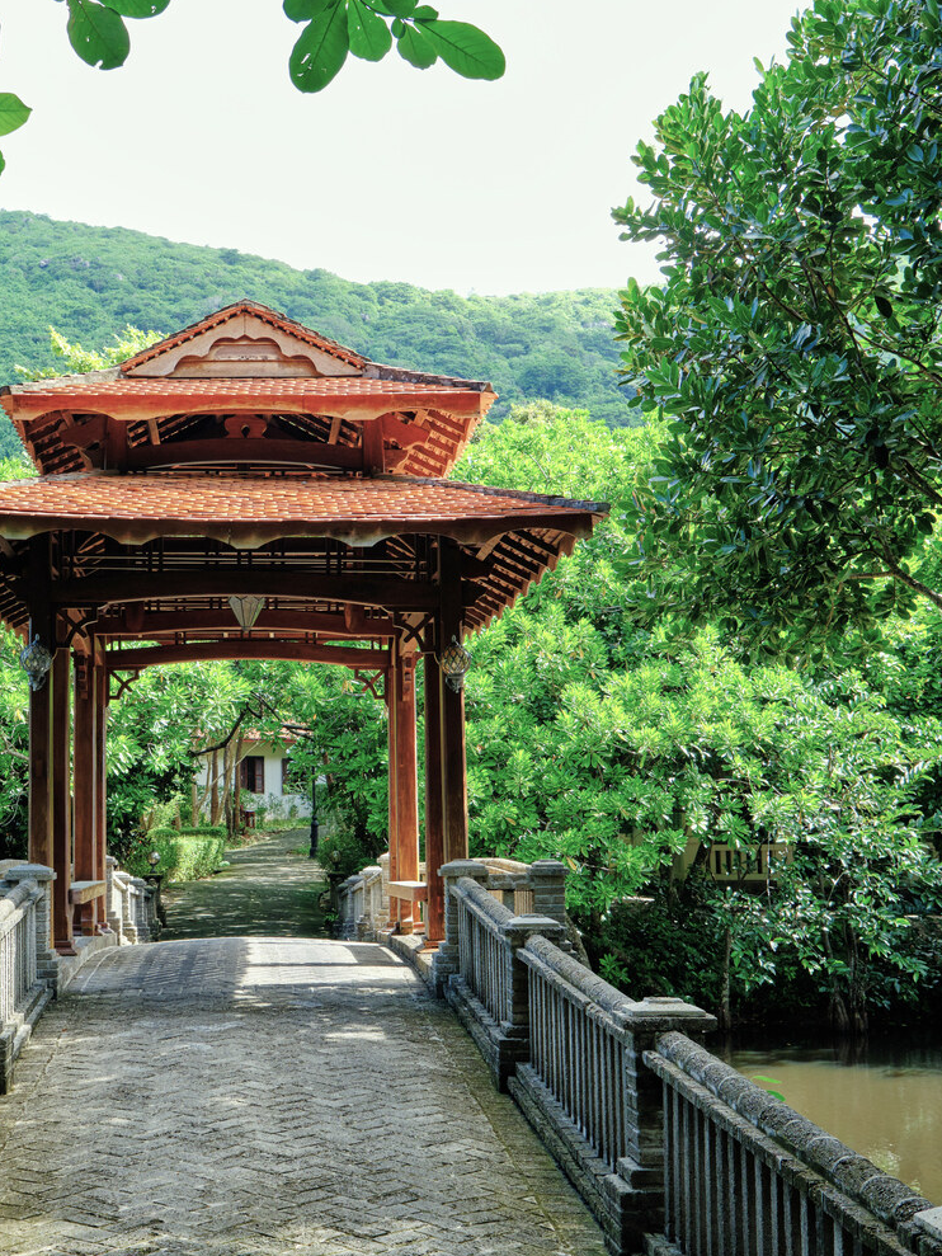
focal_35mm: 51
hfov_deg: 28.2
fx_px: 1850
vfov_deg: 37.5
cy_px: 627
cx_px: 257
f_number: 5
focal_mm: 23.5
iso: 125
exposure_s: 1/125
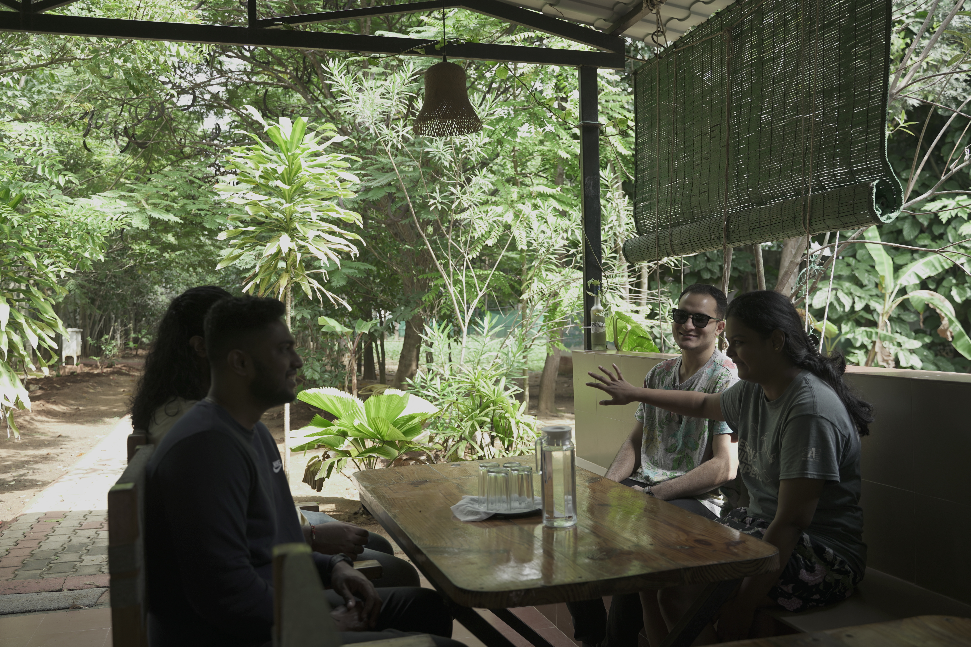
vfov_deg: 41.1
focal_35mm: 32
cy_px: 324
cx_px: 486
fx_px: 863
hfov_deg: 58.7
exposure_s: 1/125
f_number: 3.5
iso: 100
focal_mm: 32
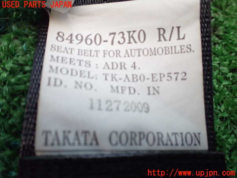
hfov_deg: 60.0
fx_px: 205
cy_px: 89
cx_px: 118
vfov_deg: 46.8
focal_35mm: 30
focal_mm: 5.4
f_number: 2.3
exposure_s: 1/80
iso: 800
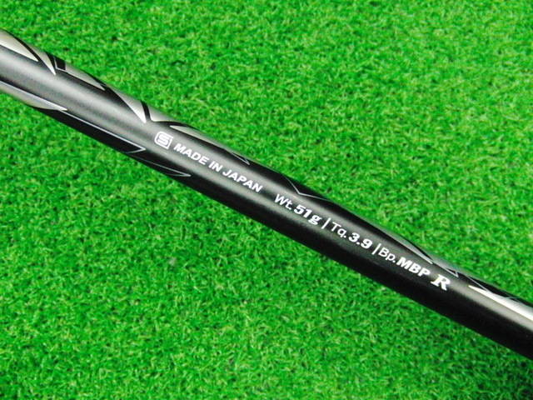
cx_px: 266
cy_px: 200
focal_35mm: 37
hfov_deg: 50.1
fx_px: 570
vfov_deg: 38.7
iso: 3200
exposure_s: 1/160
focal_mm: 6.42
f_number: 3.6
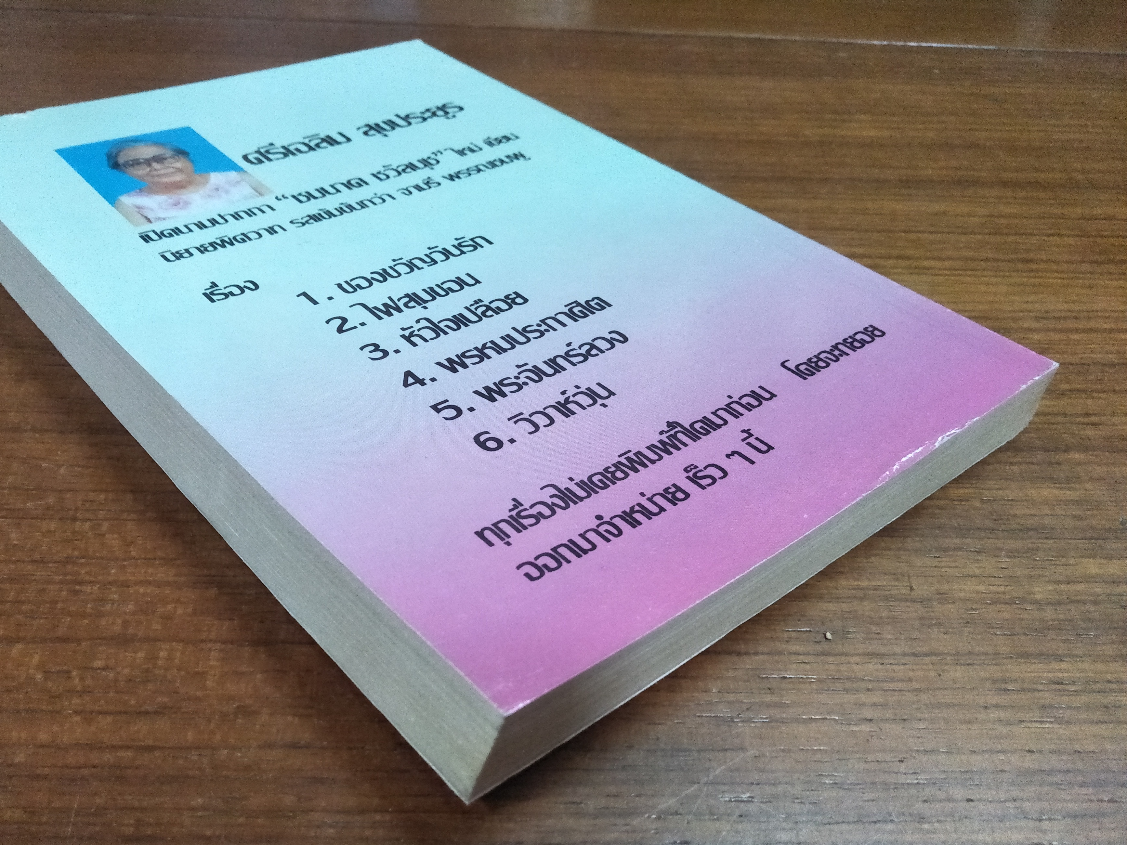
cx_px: 476
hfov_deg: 71.1
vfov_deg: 56.5
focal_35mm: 24
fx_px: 781
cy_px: 500
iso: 281
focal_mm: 3.46
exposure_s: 1/33
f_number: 2.2
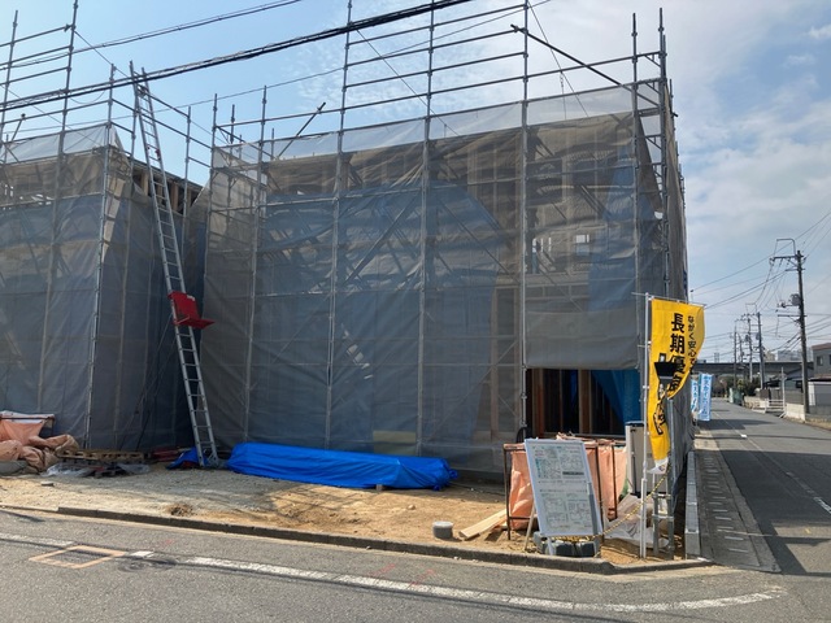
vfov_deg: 49.7
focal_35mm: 28
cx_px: 416
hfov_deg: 63.4
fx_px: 672
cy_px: 312
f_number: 1.8
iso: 32
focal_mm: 3.99
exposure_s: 1/2024
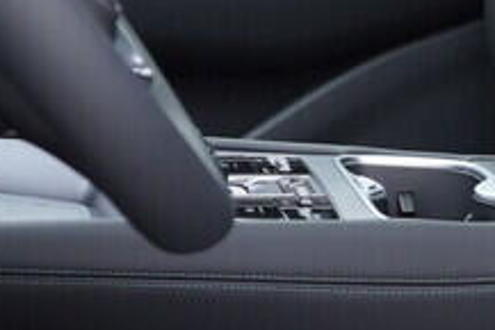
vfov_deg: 8.1
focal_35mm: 170
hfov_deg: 11.5
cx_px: 769
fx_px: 2339
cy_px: 188
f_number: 2.8
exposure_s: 1/40
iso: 160
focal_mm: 24
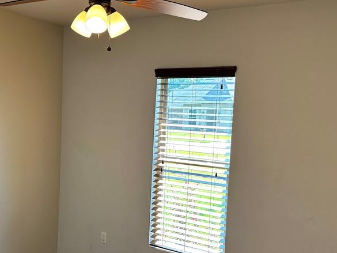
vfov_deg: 34.3
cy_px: 147
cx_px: 128
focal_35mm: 42
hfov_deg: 44.5
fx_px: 409
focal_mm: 6.86
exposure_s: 1/163
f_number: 1.78
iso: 100
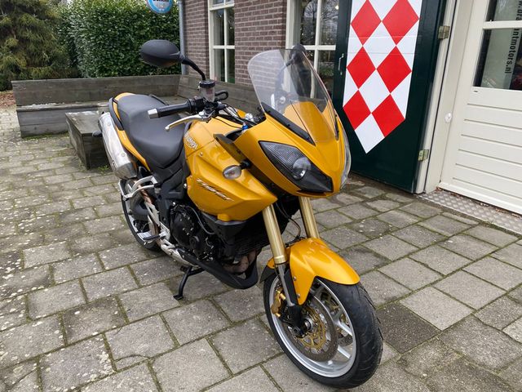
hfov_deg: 67.3
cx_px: 261
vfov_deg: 53.1
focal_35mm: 26
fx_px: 392
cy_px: 196
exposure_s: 1/122
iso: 40
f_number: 1.8
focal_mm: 4.25
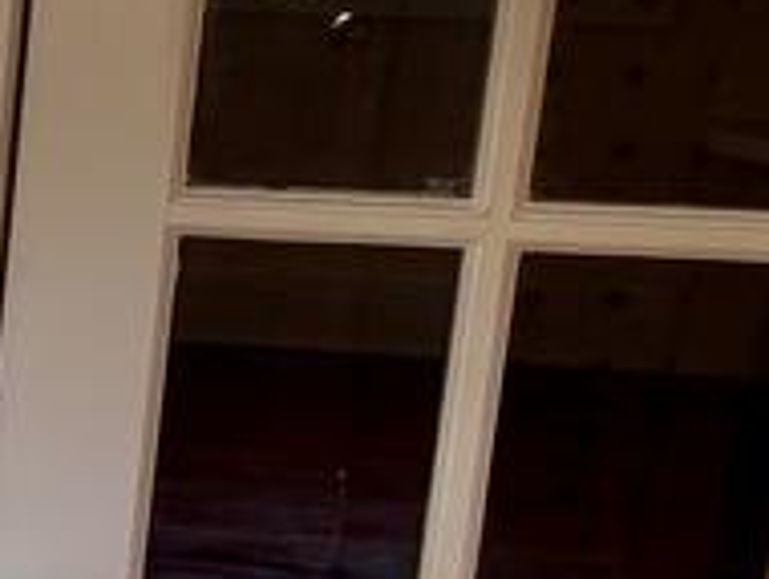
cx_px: -1170
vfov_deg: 10.6
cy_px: 433
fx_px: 3114
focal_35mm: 140
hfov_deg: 11.3
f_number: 1.6
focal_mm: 5.96
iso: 64
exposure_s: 1/121
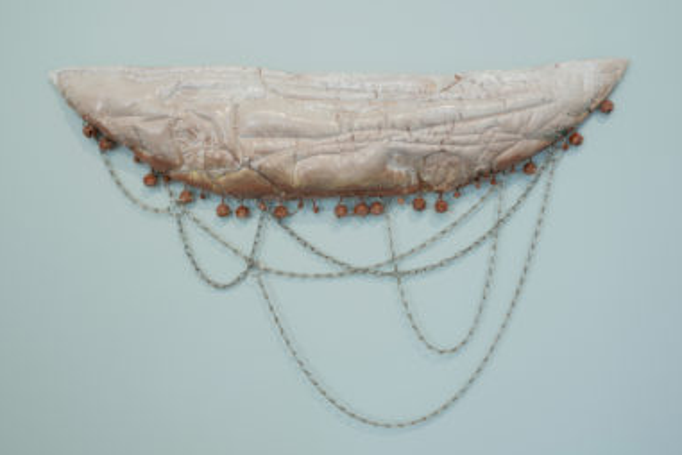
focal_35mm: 36
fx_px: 682
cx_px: 347
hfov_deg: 53.1
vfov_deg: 36.9
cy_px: 233
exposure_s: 1/3
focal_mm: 35
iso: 100
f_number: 11
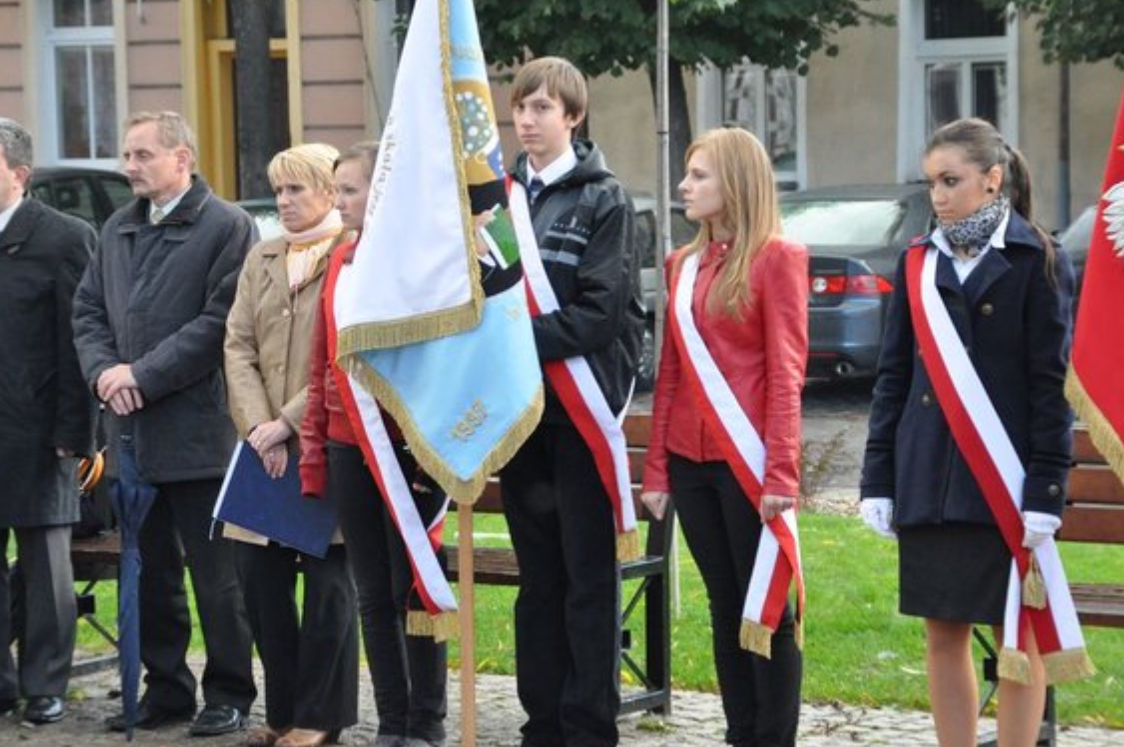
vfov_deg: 12.1
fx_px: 3511
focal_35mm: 113
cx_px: 561
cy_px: 340
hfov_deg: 18.2
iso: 2200
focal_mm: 65
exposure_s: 1/250
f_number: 5
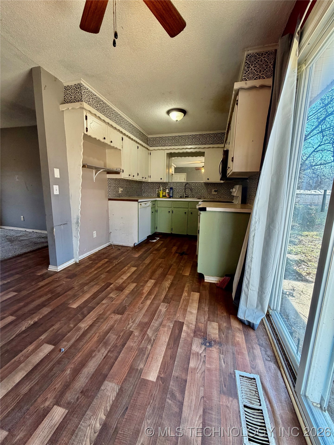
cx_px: 167
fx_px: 180
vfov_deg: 102.1
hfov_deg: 85.7
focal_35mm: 14
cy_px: 222
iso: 200
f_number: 2.2
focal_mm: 2.22
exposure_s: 1/120
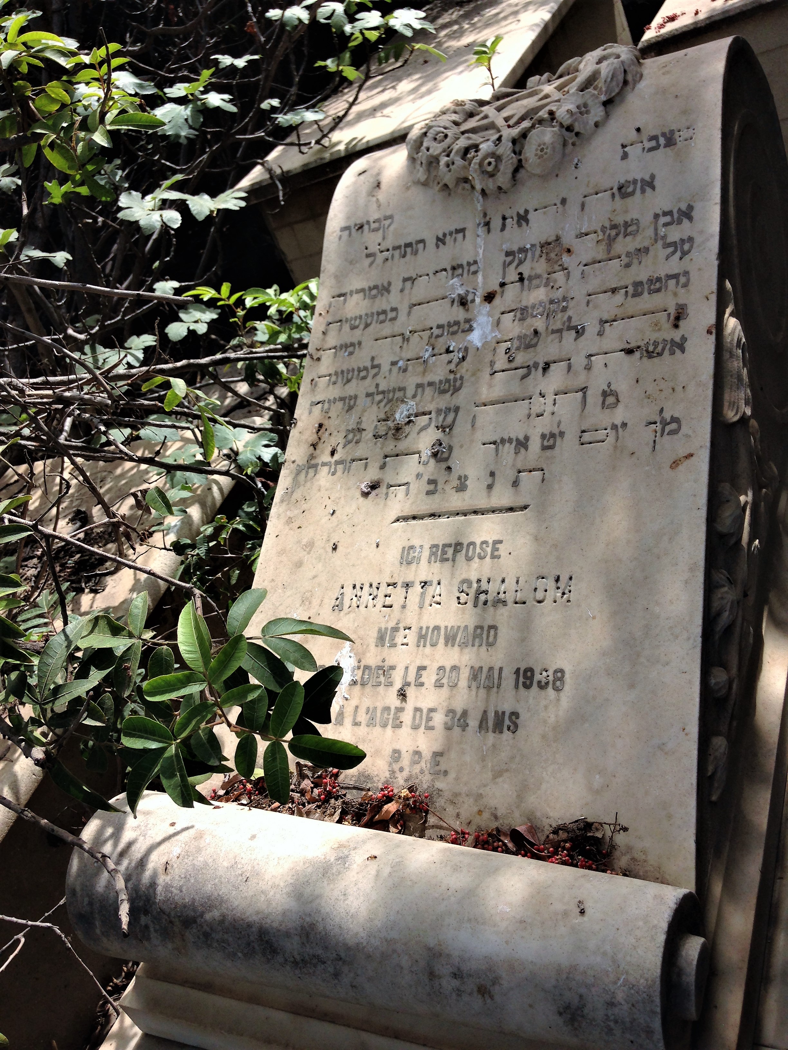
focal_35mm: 33
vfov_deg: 55.4
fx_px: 1002
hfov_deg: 42.9
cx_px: 394
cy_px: 525
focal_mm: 4.12
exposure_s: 1/985
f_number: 2.4
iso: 50
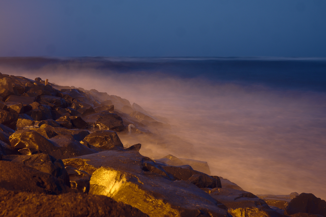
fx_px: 480
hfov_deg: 37.5
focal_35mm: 53
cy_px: 108
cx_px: 163
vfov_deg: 25.5
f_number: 5.6
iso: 200
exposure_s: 8
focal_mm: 35
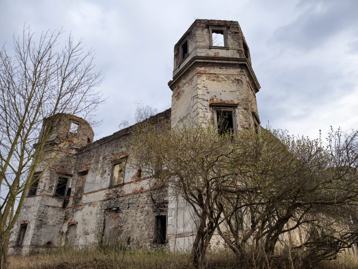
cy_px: 134
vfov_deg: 56.8
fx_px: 248
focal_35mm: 24
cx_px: 179
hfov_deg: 71.6
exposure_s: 1/1575
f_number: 1.57
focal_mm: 7
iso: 72
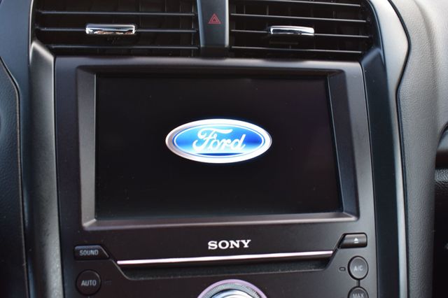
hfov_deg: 45.0
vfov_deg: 30.8
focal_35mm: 44
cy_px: 149
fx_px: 541
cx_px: 224
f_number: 6.3
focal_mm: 29
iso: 400
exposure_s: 1/20
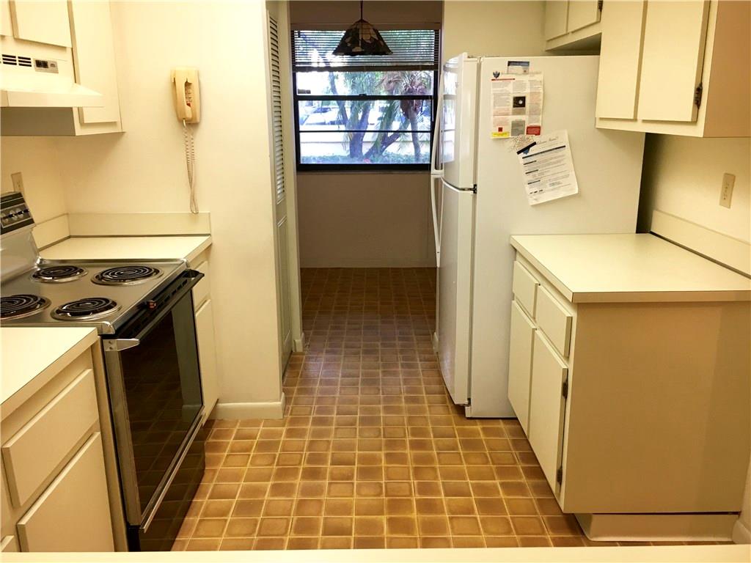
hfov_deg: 61.7
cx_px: 376
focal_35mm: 29
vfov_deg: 48.2
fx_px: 629
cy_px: 282
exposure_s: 1/30
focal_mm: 4.15
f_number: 2.2
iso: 80
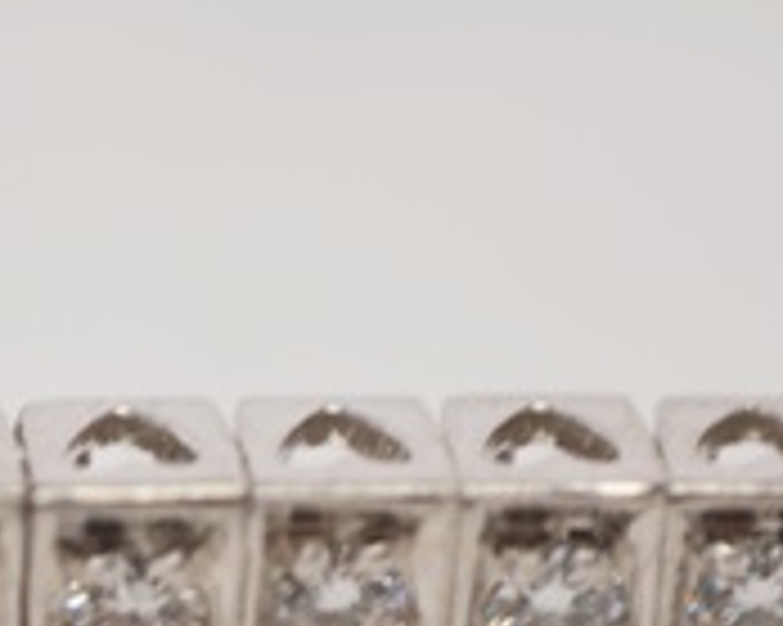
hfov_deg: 7.2
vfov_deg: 5.8
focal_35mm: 267
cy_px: 603
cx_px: 162
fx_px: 6175
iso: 400
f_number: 5.6
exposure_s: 1/80
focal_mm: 55
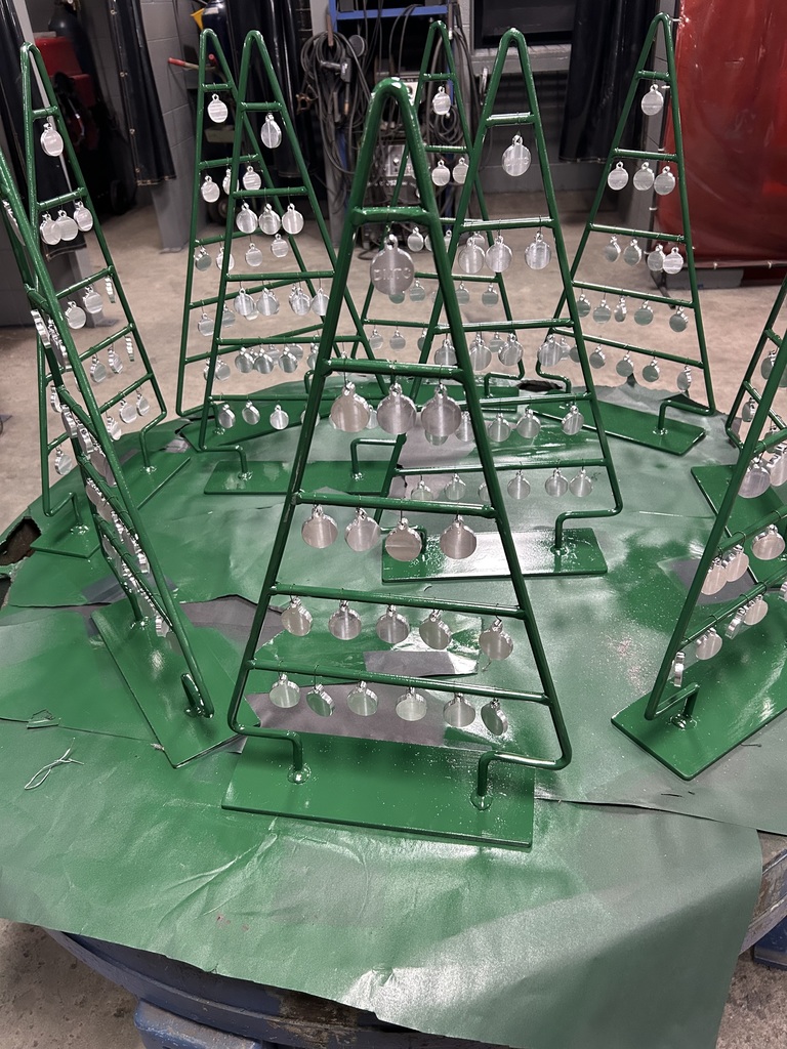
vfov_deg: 67.3
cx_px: 394
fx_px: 788
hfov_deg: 53.1
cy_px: 524
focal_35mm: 26
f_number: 1.5
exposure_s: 1/60
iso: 250
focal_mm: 5.7
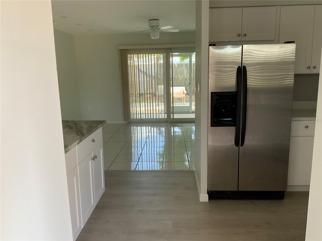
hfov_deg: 61.7
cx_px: 161
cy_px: 120
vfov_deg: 48.2
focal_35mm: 29
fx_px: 270
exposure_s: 1/60
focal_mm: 3
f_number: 1.8
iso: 80
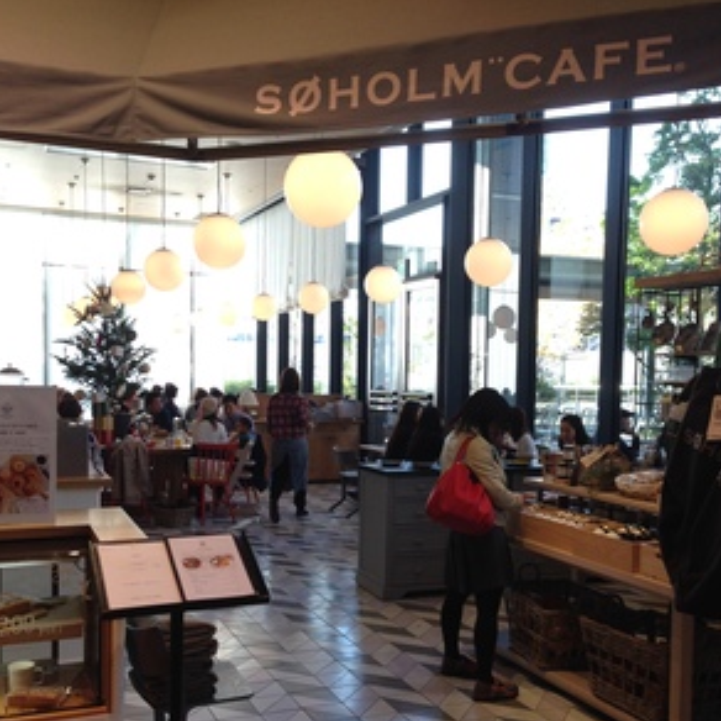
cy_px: 435
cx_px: 363
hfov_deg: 41.9
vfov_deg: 41.7
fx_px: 943
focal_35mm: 40
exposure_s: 1/120
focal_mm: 4.12
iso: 80
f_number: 2.4
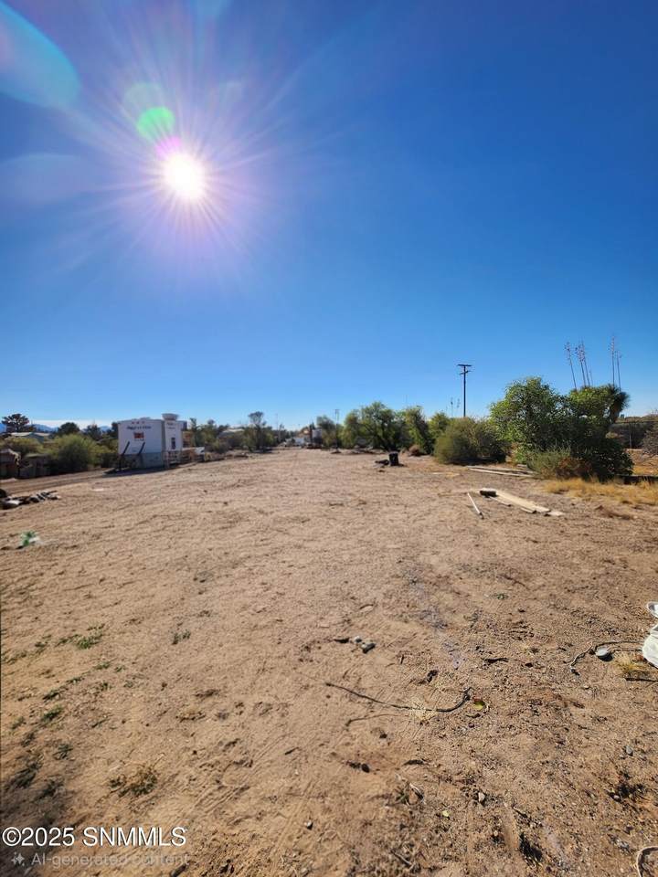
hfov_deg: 89.9
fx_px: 329
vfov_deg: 106.2
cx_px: 329
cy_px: 438
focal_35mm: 13
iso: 32
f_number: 2.2
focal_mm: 1.74
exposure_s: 1/2000
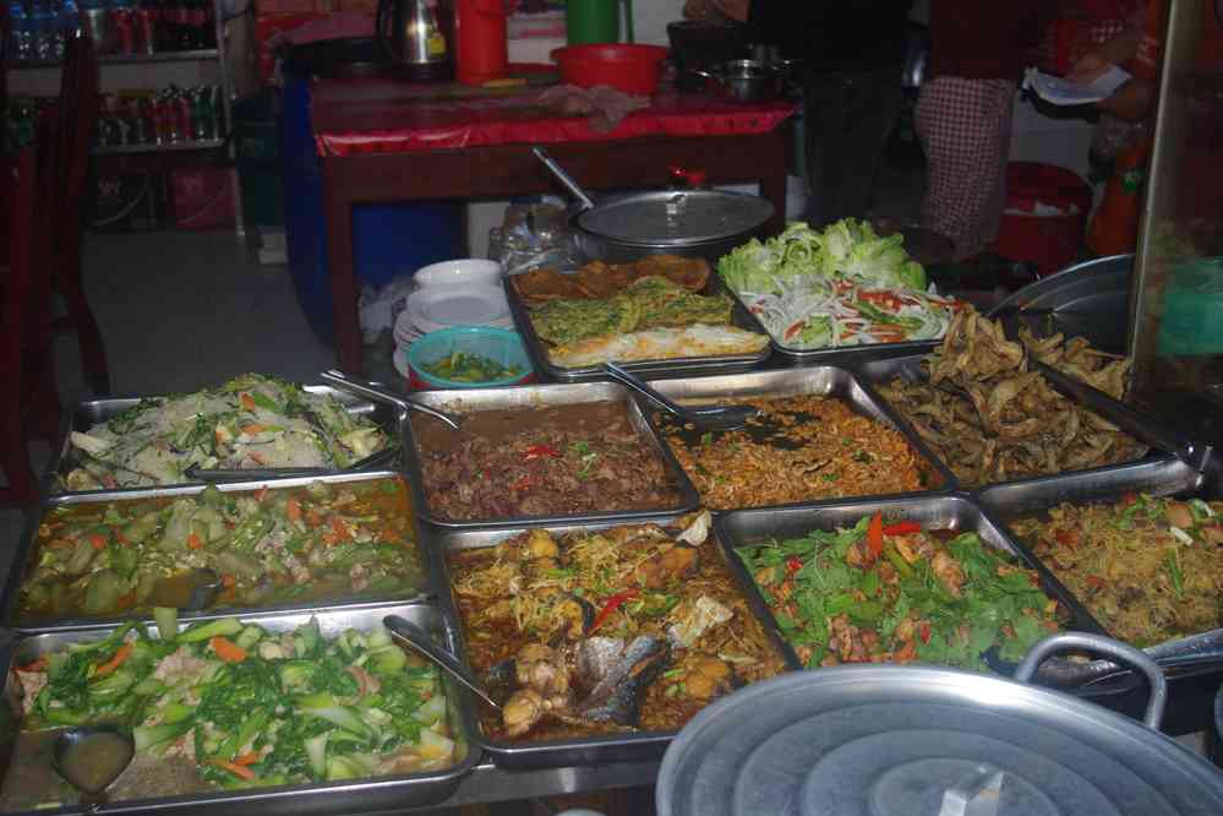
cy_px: 408
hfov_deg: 42.3
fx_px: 1580
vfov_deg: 28.9
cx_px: 612
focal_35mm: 46
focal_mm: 31
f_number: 4
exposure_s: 1/80
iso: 200
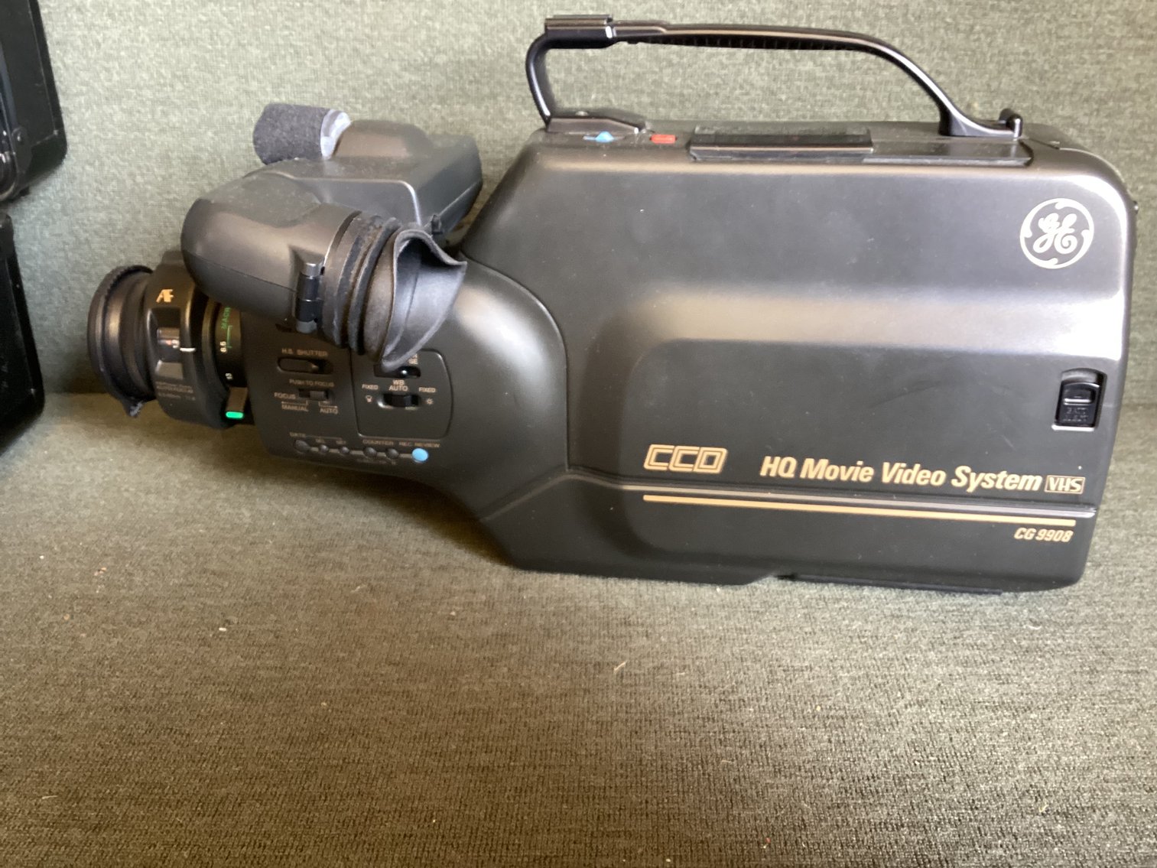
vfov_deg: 45.4
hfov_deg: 58.3
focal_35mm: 31
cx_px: 578
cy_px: 434
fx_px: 1036
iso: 250
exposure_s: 1/33
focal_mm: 3.3
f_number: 2.4
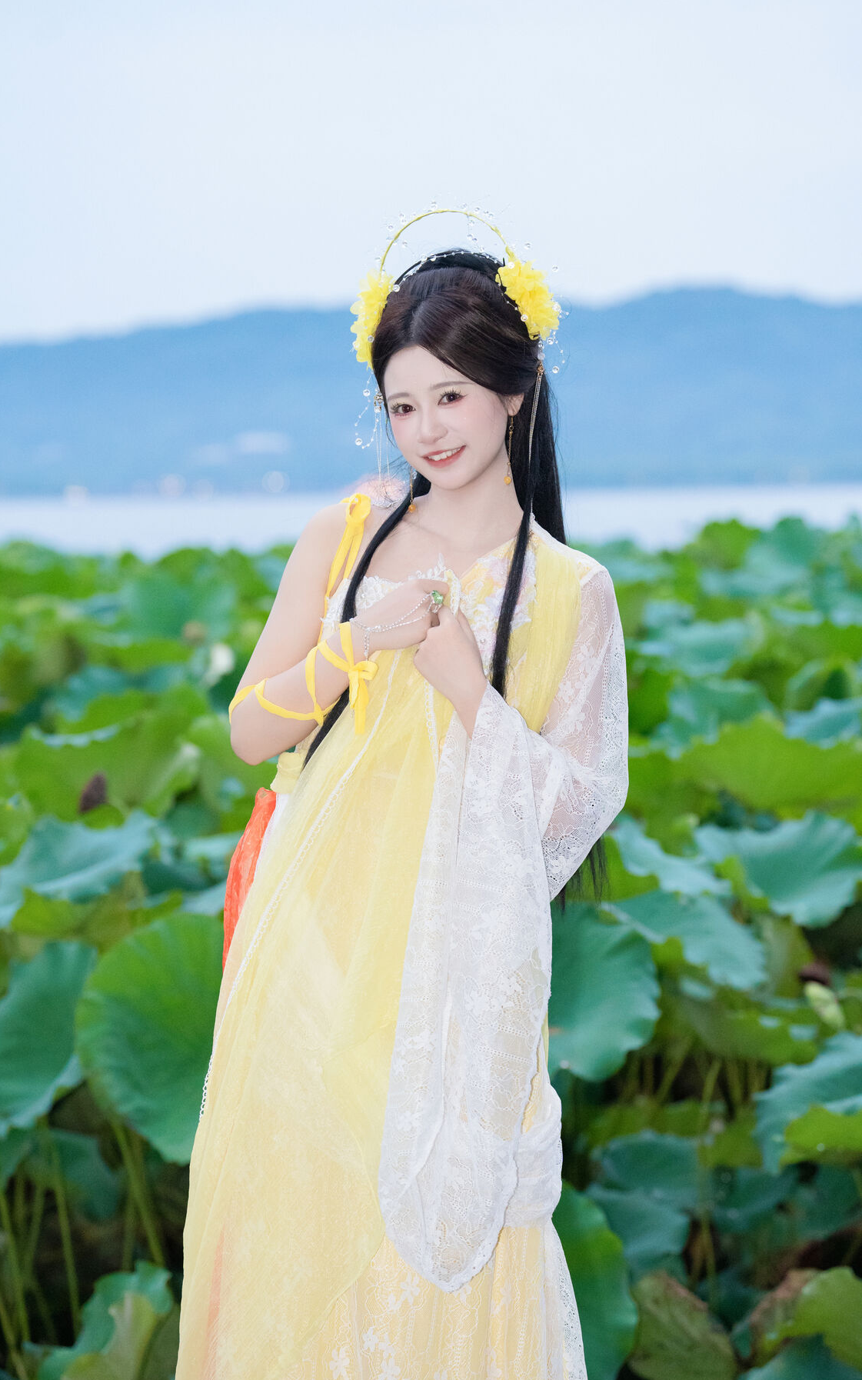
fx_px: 3383
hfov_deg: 14.5
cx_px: 404
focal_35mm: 90
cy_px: 692
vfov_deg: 23.0
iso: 8000
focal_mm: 88
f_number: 3.5
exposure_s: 1/250
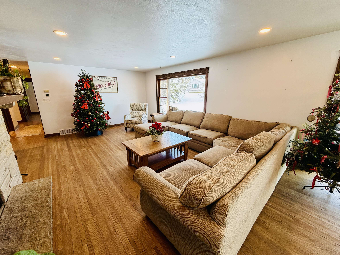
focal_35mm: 14
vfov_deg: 85.7
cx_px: 170
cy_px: 128
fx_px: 138
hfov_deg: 102.1
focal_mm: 2.22
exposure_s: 1/120
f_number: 2.2
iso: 200
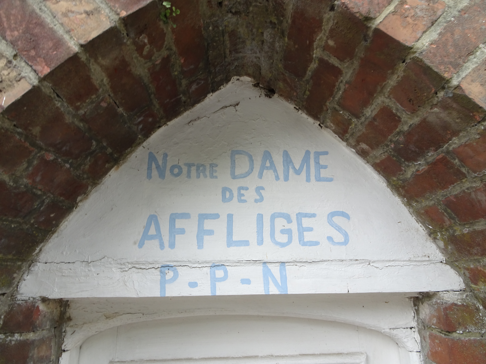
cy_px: 182
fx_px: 337
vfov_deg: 56.8
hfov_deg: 71.6
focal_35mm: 24
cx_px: 243
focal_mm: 4.1
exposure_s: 1/30
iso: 80
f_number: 3.5
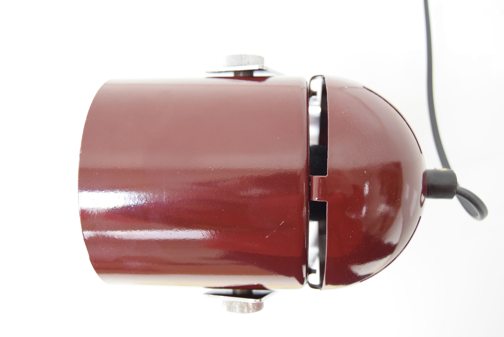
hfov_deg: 49.5
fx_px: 546
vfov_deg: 34.3
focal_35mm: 39
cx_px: 252
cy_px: 168
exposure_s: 1/100
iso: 1600
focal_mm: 26
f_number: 5
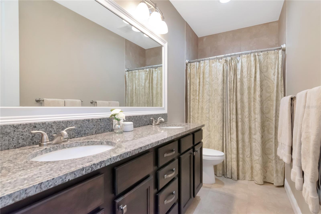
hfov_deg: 90.0
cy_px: 107
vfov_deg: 67.4
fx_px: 160
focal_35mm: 18
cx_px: 160
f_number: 9
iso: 1250
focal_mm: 12
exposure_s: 1/50
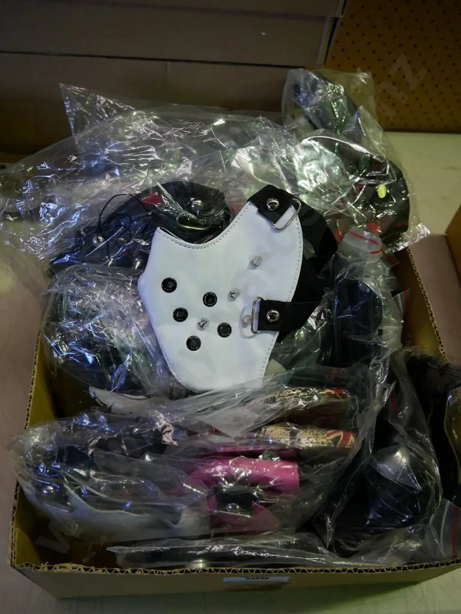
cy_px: 307
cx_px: 230
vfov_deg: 60.0
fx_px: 533
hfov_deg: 46.8
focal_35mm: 30
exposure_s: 1/60
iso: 400
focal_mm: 15
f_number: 3.7
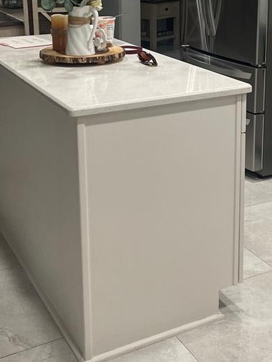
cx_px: 196
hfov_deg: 24.6
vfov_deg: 31.9
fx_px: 618
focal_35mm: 59
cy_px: 76
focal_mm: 5.1
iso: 125
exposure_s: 1/120
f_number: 1.6
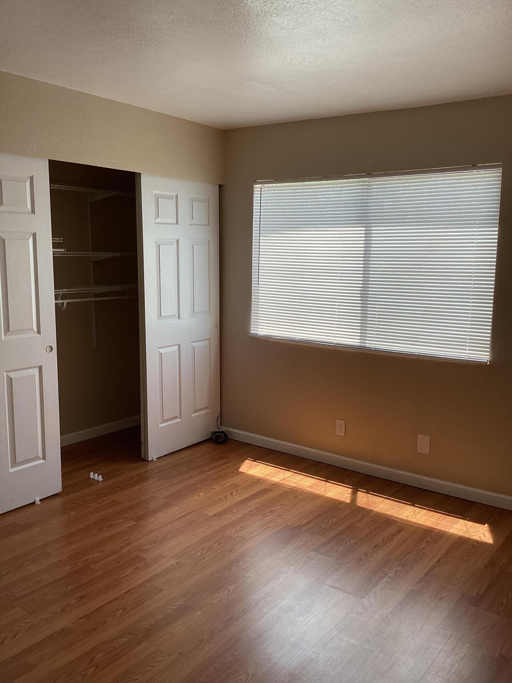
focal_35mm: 31
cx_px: 256
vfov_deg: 58.4
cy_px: 342
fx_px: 611
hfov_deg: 45.4
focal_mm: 3.3
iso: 40
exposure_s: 1/120
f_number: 2.4
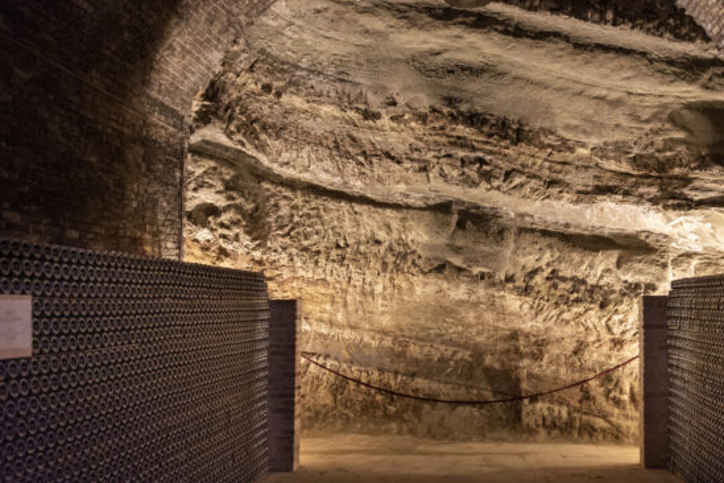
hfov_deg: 45.6
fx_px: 845
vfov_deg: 31.8
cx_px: 489
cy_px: 197
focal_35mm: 42
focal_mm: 30
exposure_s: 1/25
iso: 2500
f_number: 4
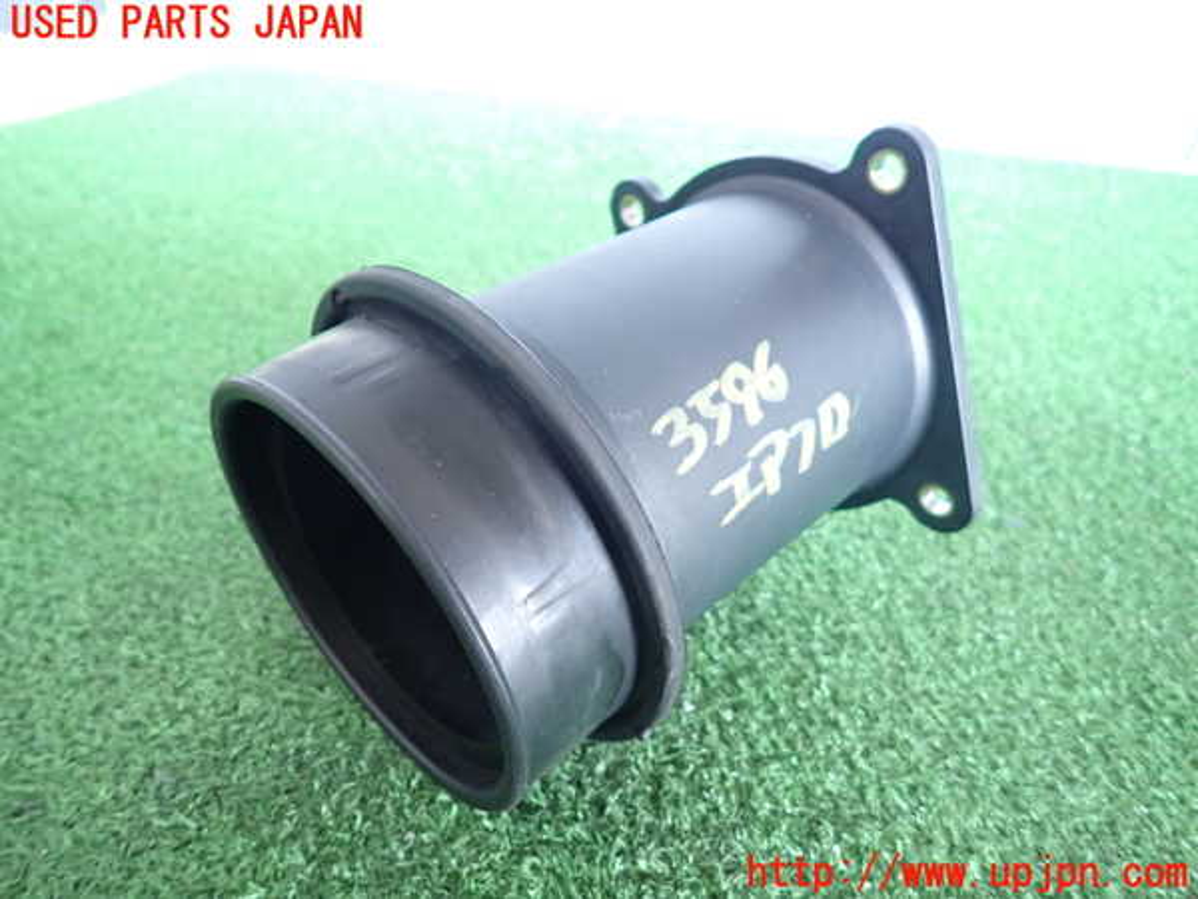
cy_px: 450
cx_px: 599
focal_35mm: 25
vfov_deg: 54.9
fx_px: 865
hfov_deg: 69.4
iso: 200
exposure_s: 1/30
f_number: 2
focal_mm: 4.5
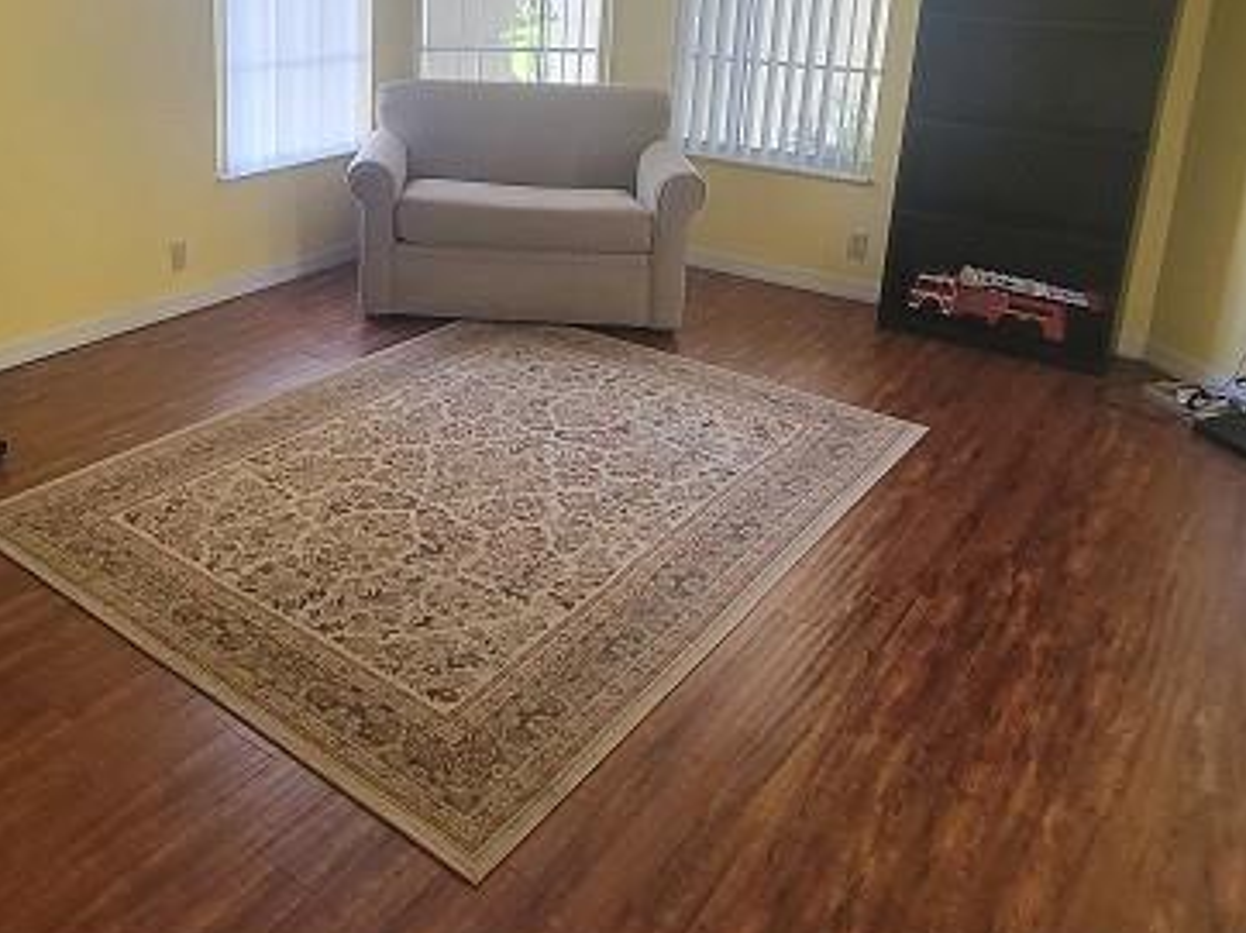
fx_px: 1043
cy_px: 205
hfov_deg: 59.9
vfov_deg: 46.0
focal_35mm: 29
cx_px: 391
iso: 250
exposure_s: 1/60
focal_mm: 2.2
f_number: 2.2
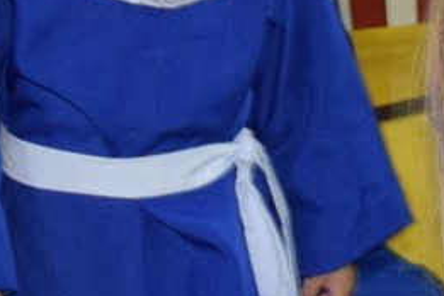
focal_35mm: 248
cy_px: -226
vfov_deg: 5.5
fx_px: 3058
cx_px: 482
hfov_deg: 8.2
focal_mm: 24
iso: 1000
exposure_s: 1/60
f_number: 3.8
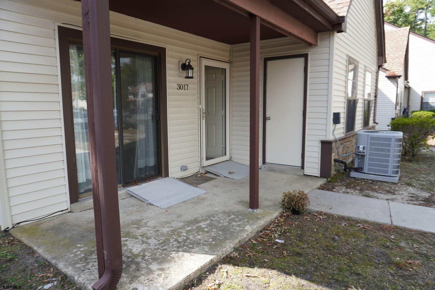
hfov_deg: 73.7
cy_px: 145
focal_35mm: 24
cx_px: 218
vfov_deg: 53.1
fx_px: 290
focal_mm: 16
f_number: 4.5
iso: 100
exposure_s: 1/200
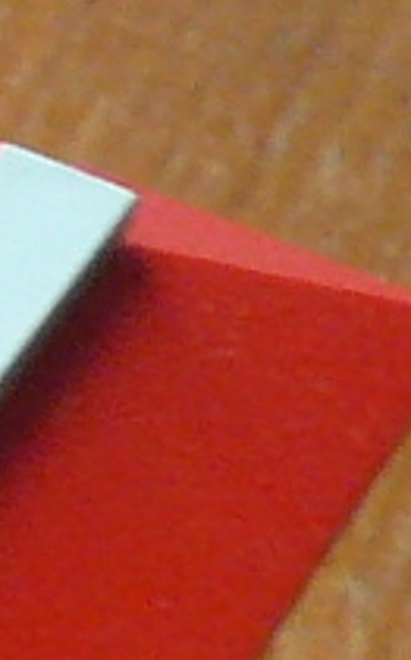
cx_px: -1340
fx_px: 5904
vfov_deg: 6.4
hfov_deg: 3.7
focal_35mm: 329
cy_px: 773
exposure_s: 1/50
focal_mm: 5.4
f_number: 3
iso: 200
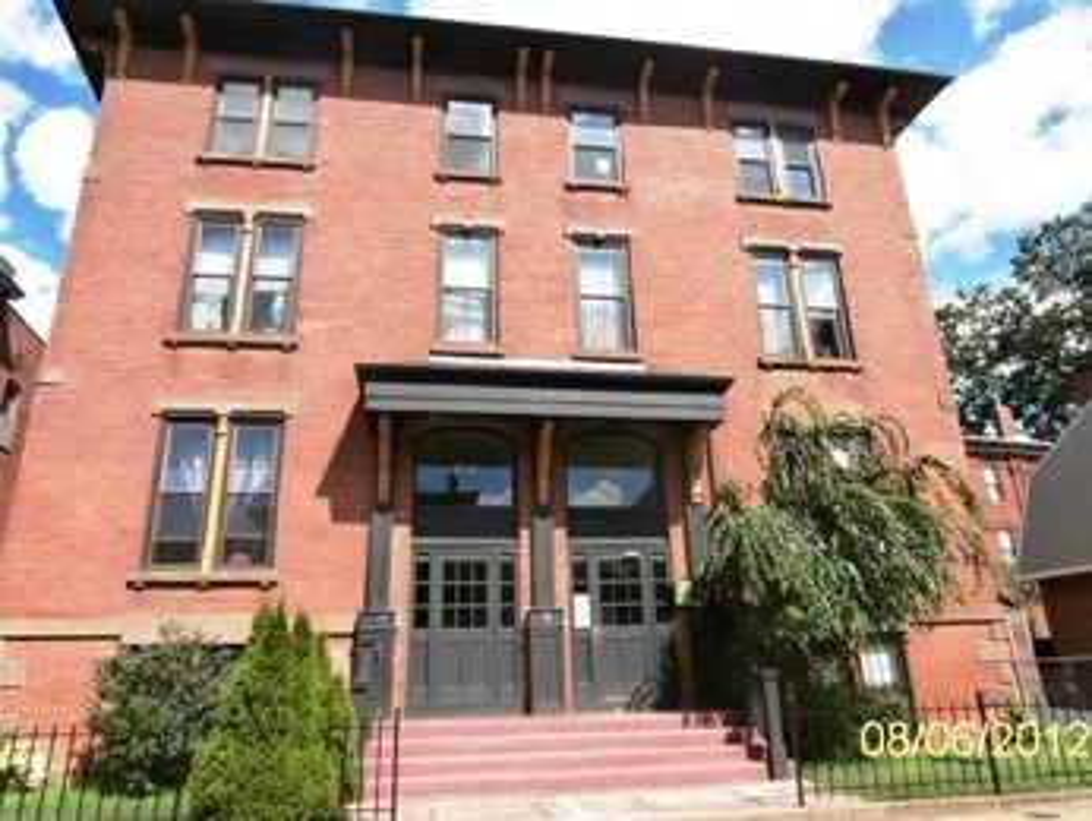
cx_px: 546
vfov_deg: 56.9
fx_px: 758
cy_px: 410
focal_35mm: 24
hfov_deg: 71.6
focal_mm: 4.2
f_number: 3
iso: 100
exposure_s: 1/1000
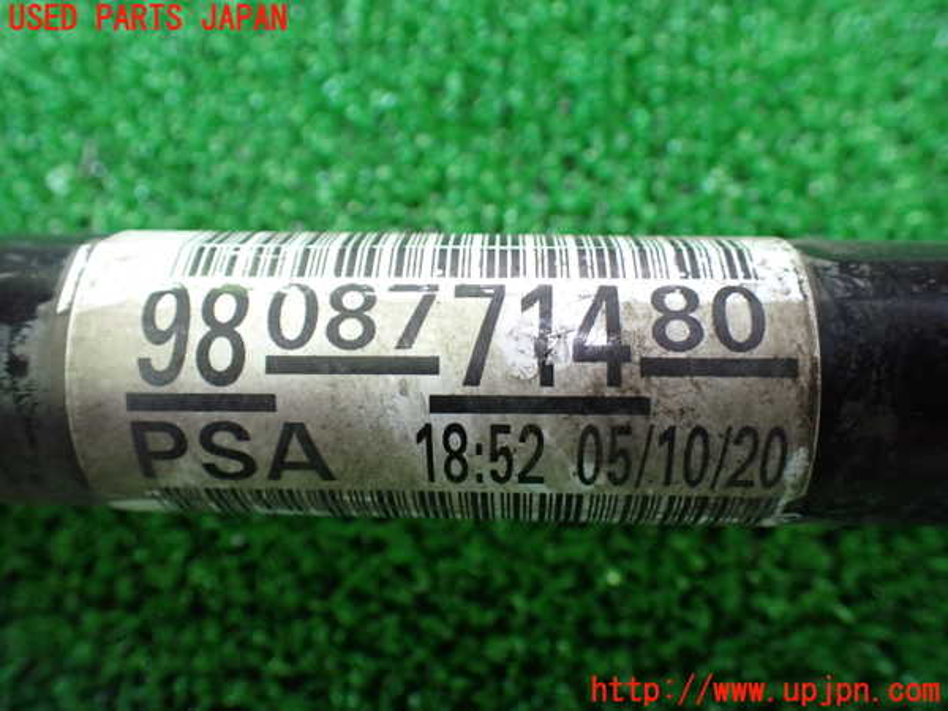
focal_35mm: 30
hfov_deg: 60.0
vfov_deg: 46.8
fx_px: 822
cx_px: 474
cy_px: 356
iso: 800
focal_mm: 5.4
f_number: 2.3
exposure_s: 1/60
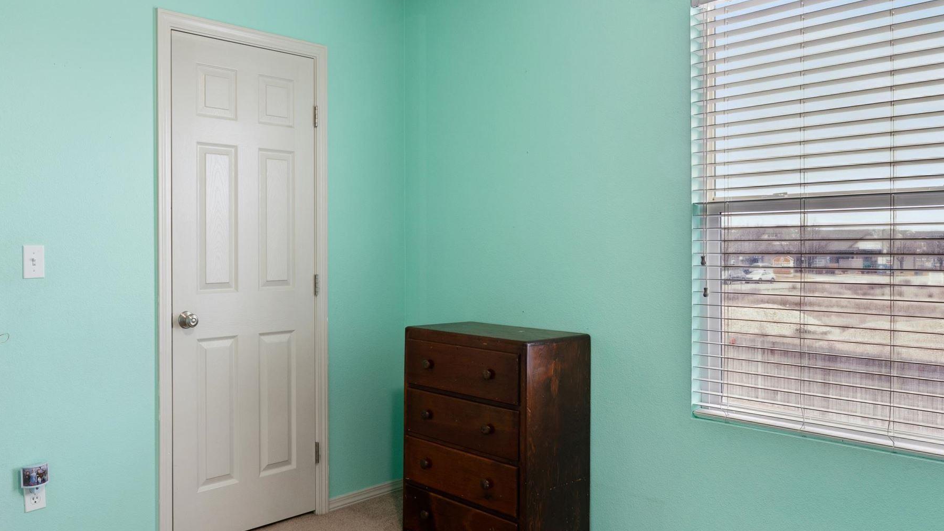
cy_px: 253
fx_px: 712
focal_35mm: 28
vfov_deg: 40.9
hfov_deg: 65.2
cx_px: 310
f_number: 13
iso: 400
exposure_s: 1/1.25
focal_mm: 15.8
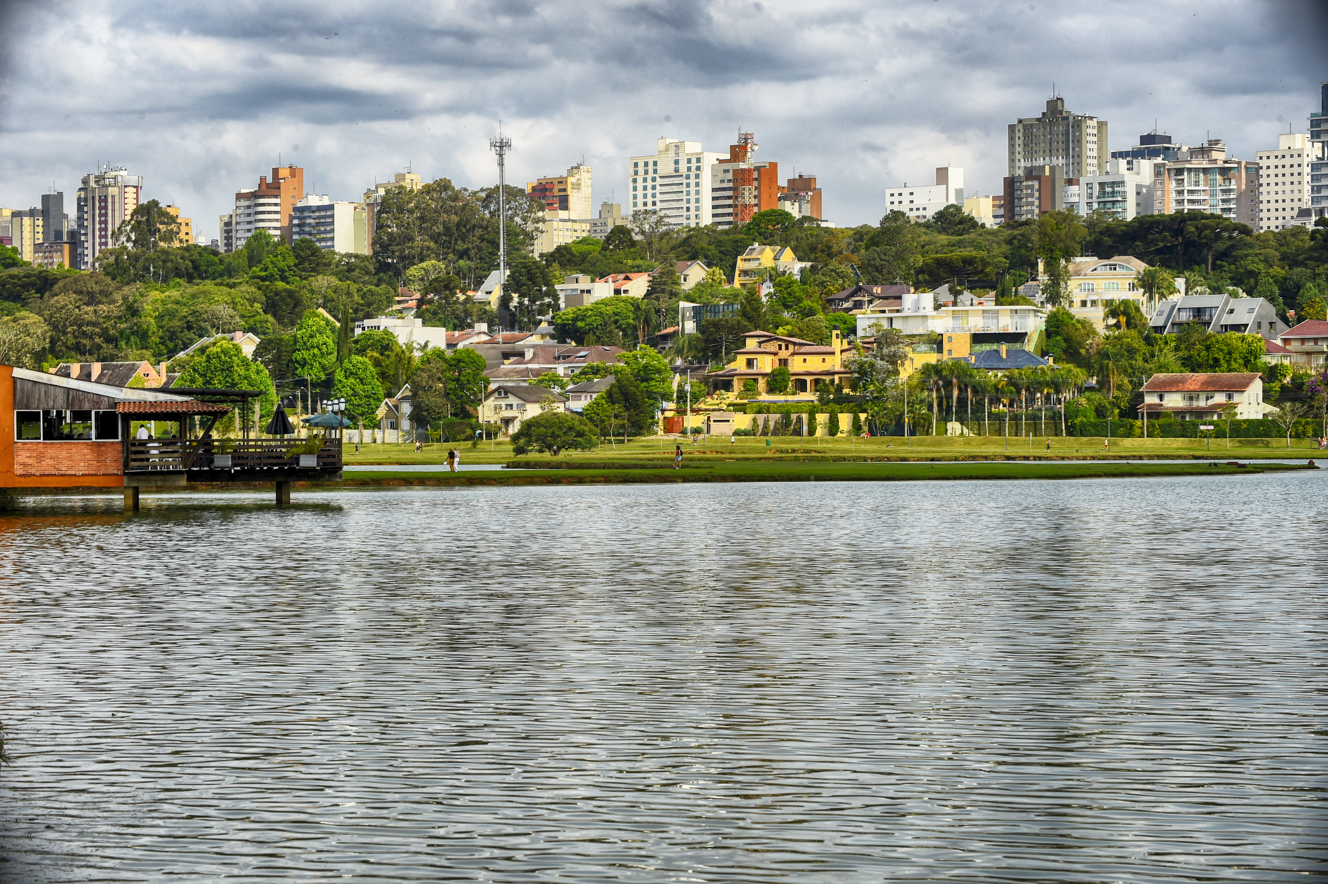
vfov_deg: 13.9
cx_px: 664
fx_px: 3613
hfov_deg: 20.8
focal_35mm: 98
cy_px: 442
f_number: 11
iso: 100
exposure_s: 1/160
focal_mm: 98
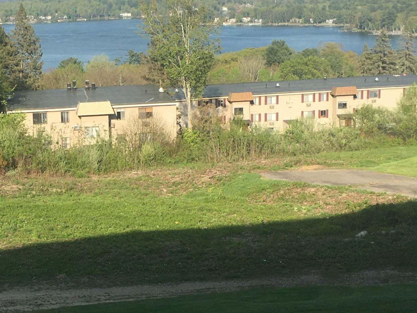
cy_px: 178
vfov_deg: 19.6
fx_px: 903
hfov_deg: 25.4
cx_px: 64
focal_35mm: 75
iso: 25
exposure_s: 1/1261
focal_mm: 4.15
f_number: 2.2
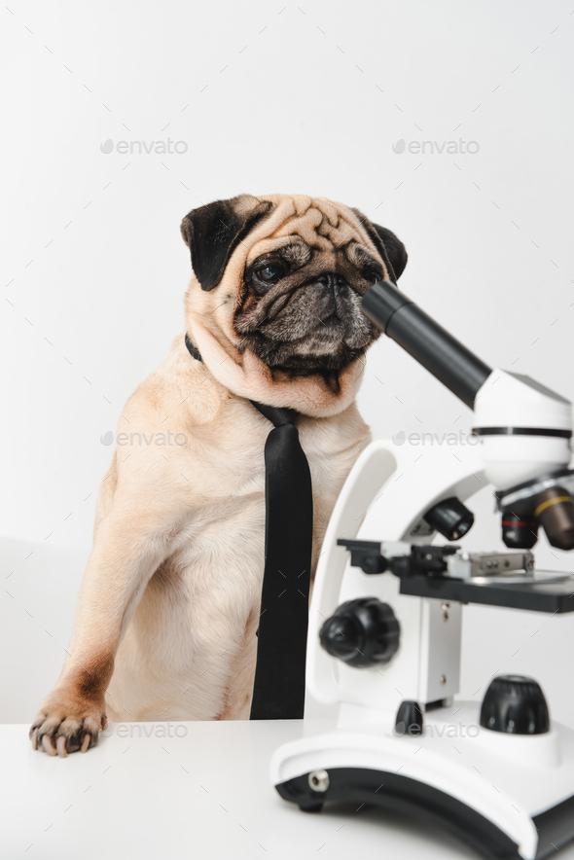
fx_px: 1004
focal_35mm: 42
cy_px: 430
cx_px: 287
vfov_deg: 46.4
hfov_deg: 31.9
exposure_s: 1/200
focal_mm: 42
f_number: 4.5
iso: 200
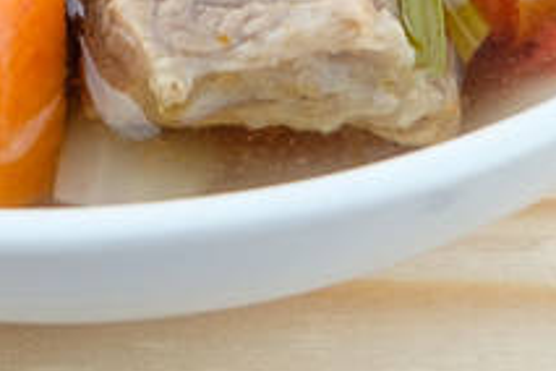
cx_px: -401
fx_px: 3938
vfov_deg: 5.2
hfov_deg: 7.8
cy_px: -494
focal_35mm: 255
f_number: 8
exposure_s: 1/100
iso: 200
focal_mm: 35.5
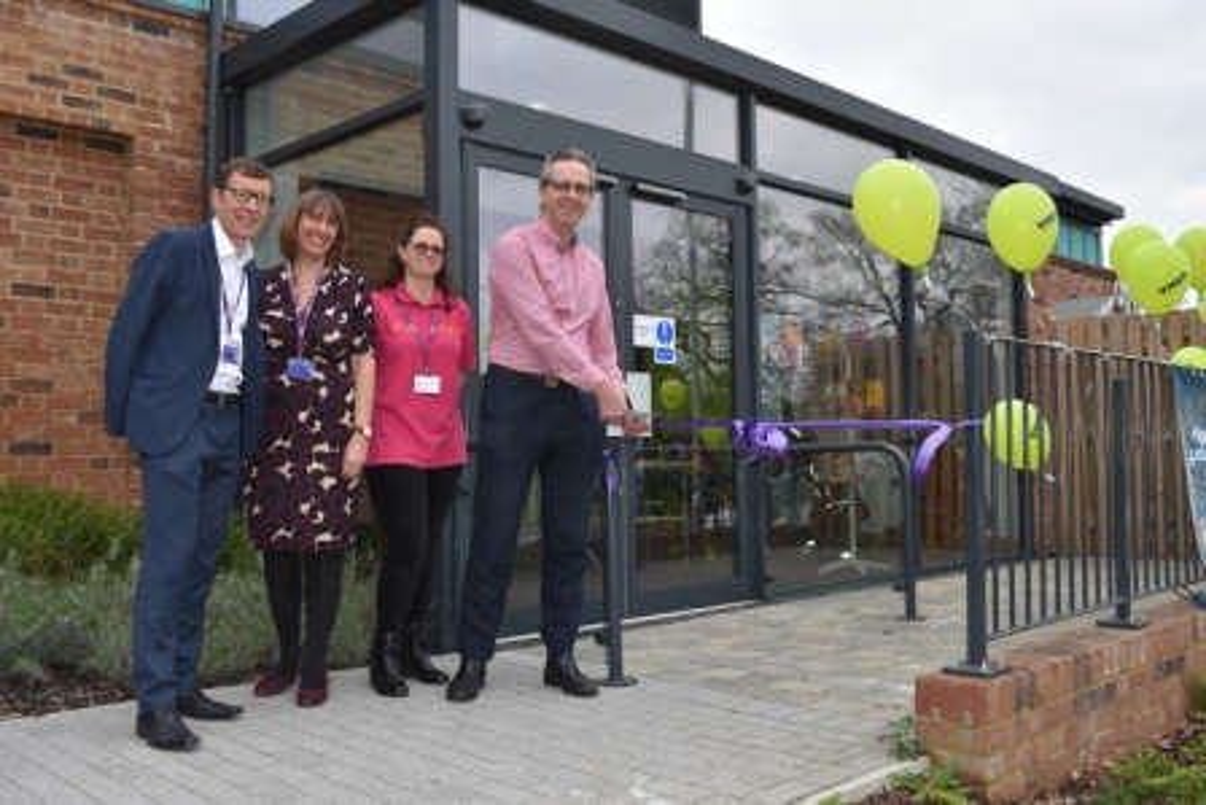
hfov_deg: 57.2
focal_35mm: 33
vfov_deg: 40.0
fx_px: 1106
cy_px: 402
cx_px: 603
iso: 100
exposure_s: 1/250
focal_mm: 22
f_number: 5
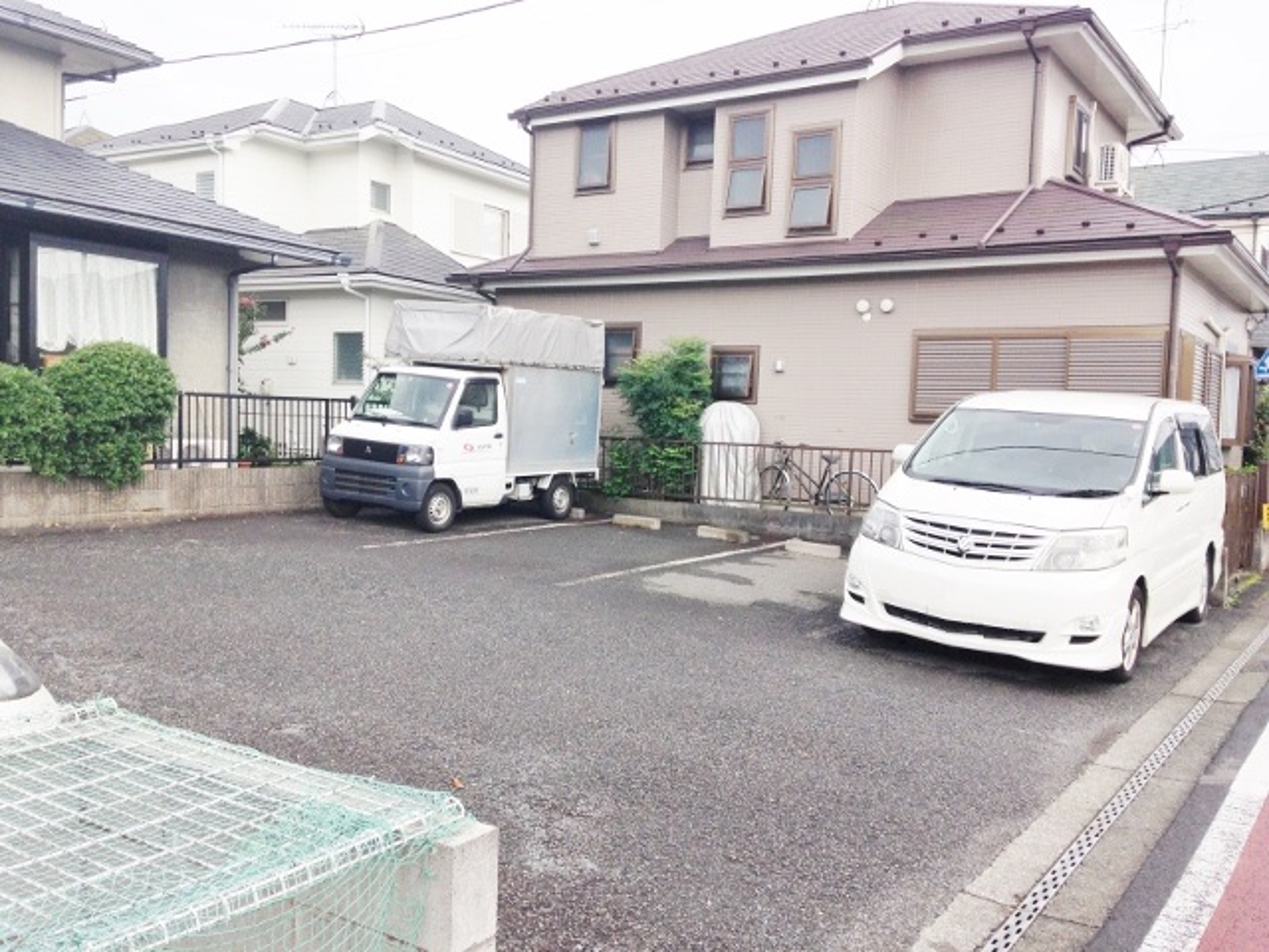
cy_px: 476
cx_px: 634
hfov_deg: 55.4
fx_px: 1210
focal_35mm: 33
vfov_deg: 42.9
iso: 50
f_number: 2.4
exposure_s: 1/553
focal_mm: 4.12
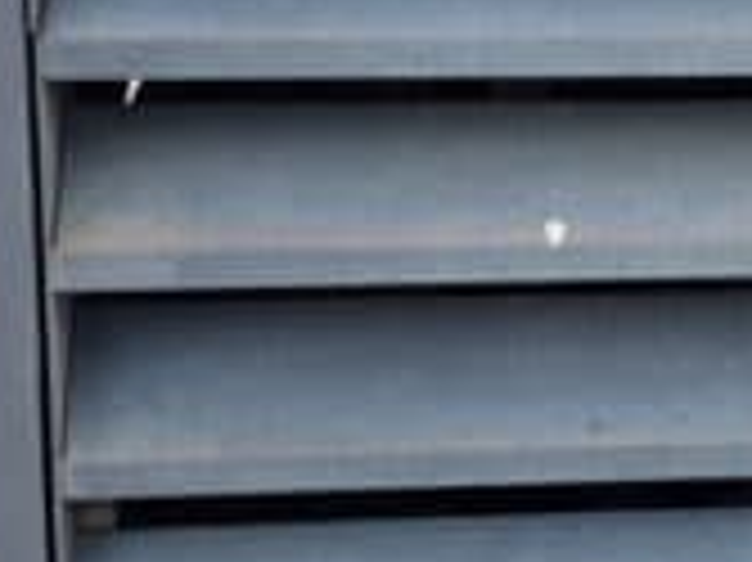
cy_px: 171
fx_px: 2388
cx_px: 653
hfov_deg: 17.7
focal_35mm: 110
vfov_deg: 13.4
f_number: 1.7
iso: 25
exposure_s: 1/359
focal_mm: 6.3
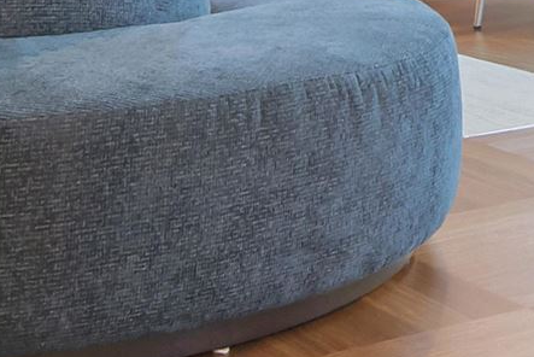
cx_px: 623
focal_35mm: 111
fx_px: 1648
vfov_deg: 11.3
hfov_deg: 17.6
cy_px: -323
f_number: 14
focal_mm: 16
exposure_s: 1/4
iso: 640
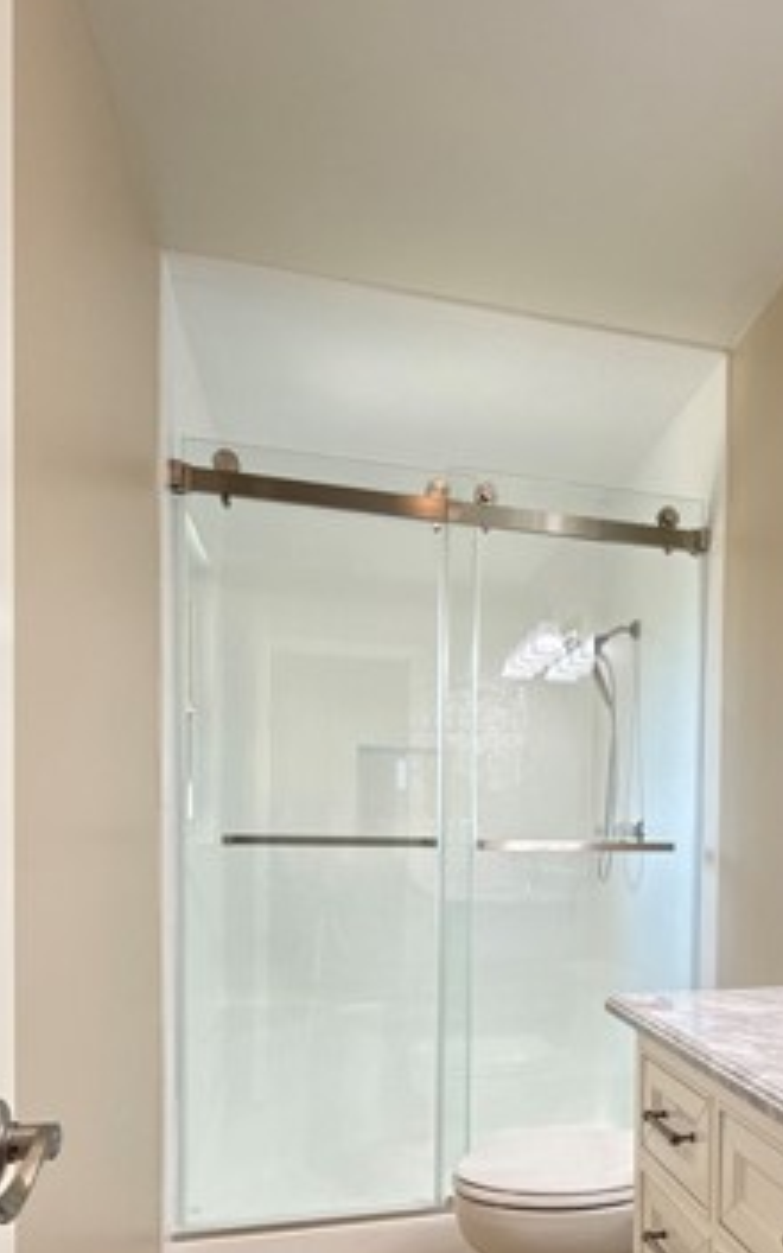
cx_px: 605
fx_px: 922
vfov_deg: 65.9
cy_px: 872
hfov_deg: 44.2
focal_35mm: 27
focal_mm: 2.22
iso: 160
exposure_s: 1/120
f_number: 2.2
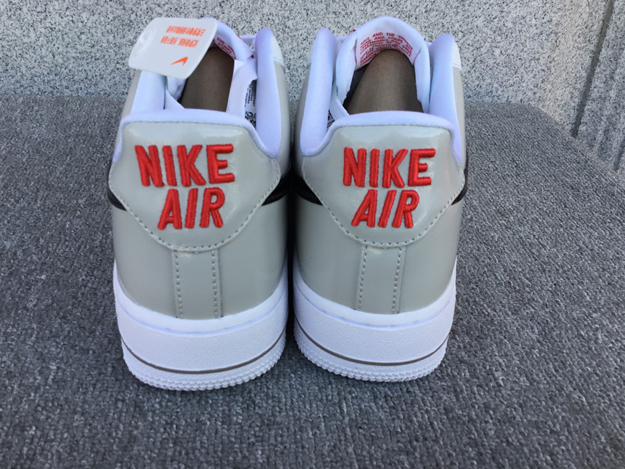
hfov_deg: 56.8
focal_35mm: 32
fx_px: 578
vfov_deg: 44.2
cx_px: 312
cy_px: 228
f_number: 2.4
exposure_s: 1/216
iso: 25
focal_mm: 3.3
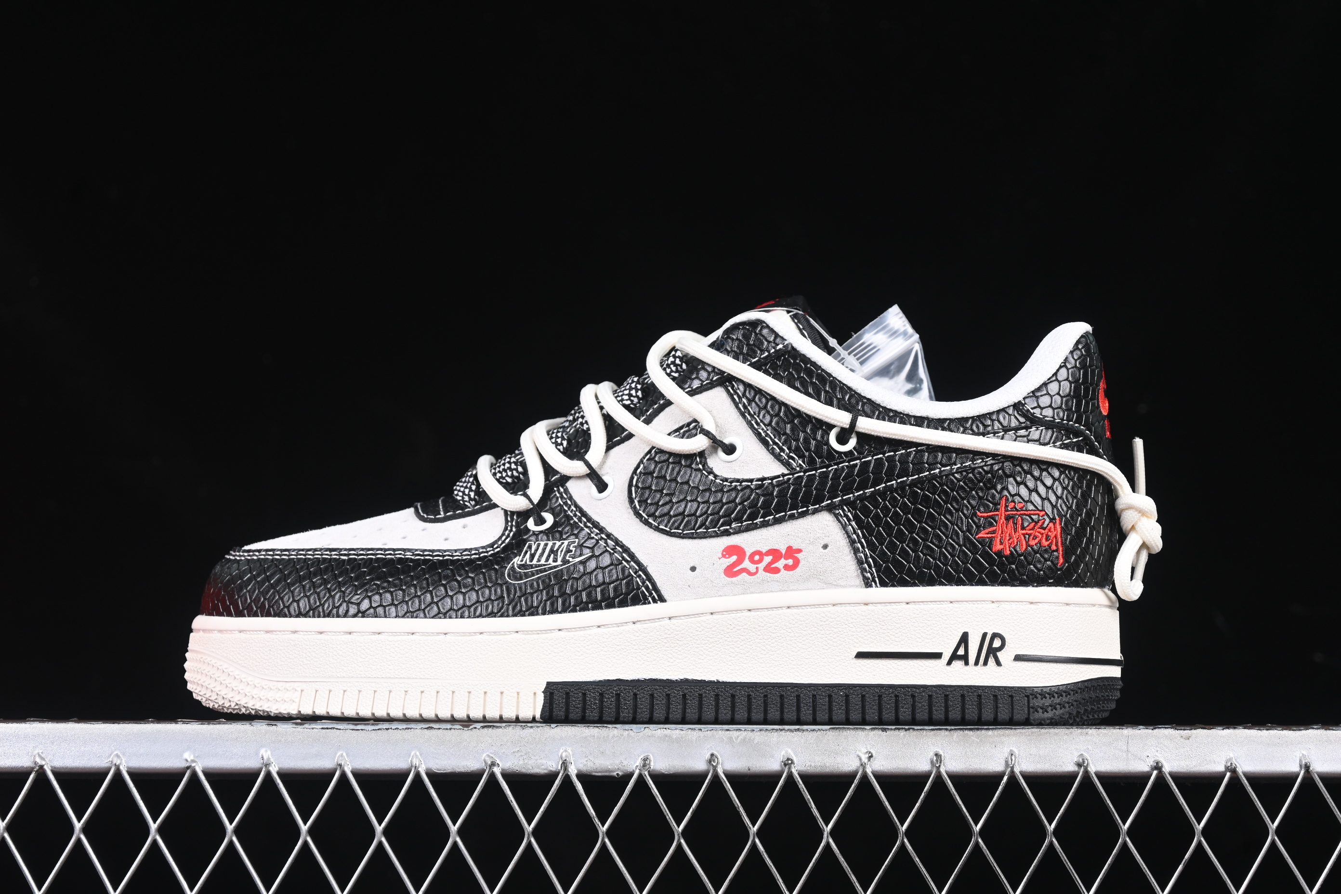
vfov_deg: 18.2
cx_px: 670
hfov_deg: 27.0
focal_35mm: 75
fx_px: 2794
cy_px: 447
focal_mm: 50
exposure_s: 1/60
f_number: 6.3
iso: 160
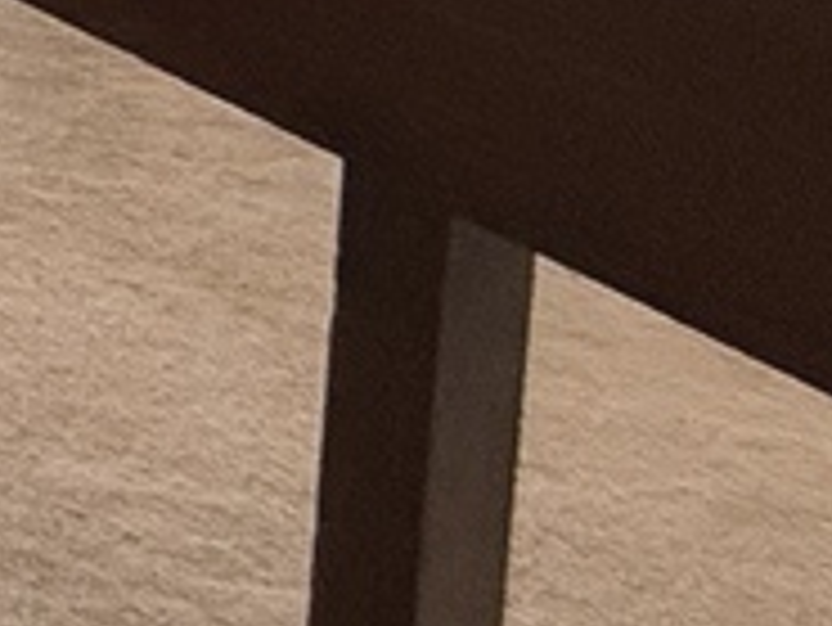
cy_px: -833
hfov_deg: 9.6
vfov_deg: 11.5
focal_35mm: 109
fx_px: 2622
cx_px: -2073
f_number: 2.2
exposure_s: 1/120
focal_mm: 2.22
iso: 250
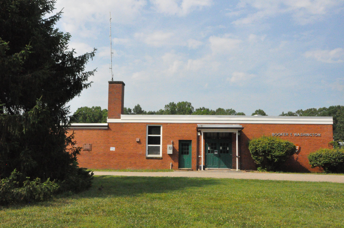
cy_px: 114
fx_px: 344
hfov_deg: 53.2
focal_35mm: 36
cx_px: 172
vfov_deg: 36.8
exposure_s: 1/1600
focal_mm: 24
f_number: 25
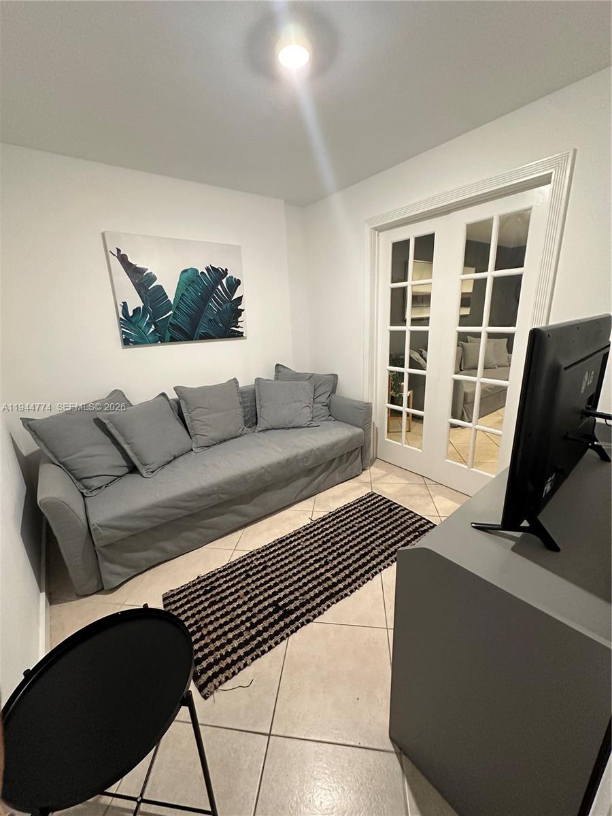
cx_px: 306
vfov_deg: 102.1
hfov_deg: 85.7
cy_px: 408
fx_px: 330
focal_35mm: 14
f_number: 2.2
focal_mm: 2.22
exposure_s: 1/60
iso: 500
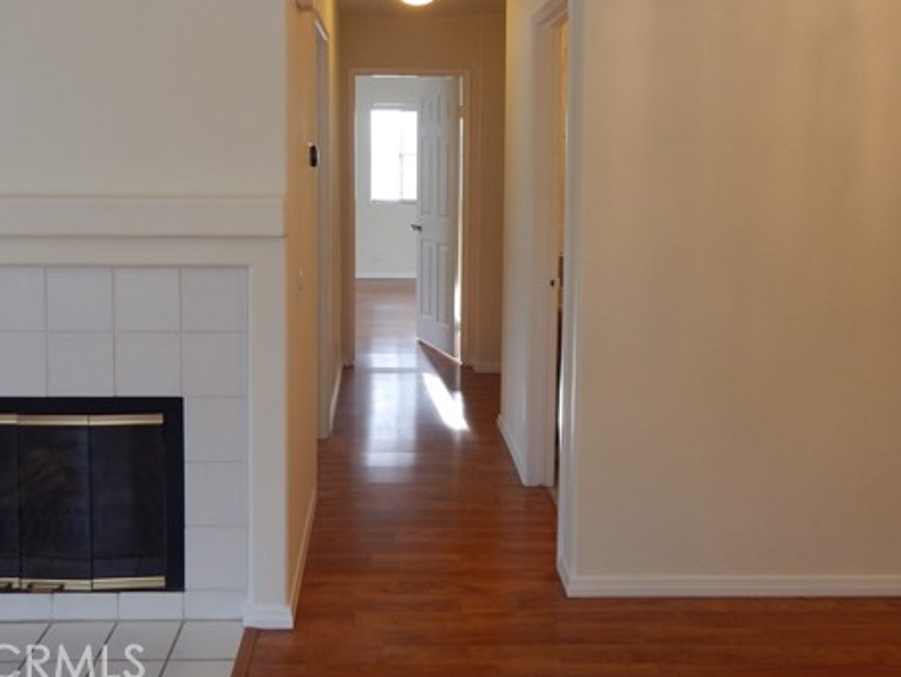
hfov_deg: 58.1
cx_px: 395
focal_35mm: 31
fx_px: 807
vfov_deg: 44.7
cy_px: 214
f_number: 3
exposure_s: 1/40
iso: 125
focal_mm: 4
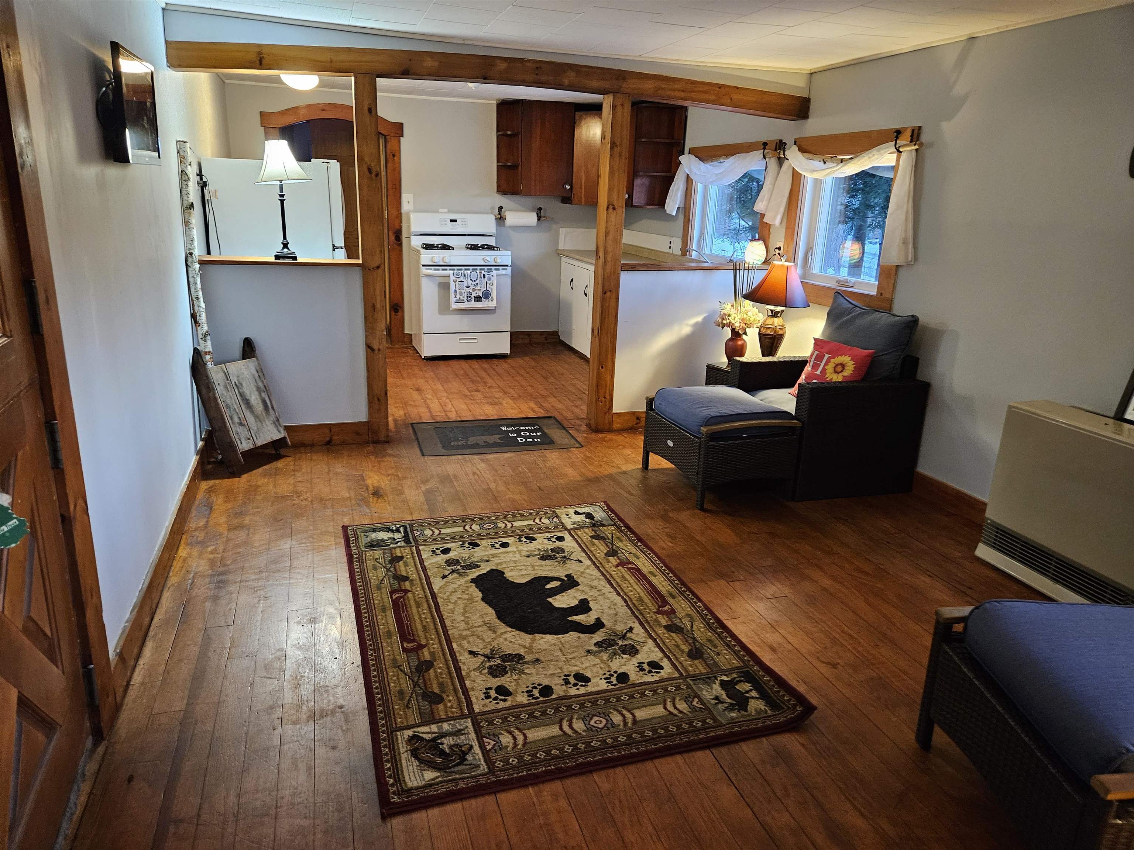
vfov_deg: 58.9
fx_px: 753
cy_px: 425
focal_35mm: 23
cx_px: 567
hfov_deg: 73.9
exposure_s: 1/30
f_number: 1.8
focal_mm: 5.4
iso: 640
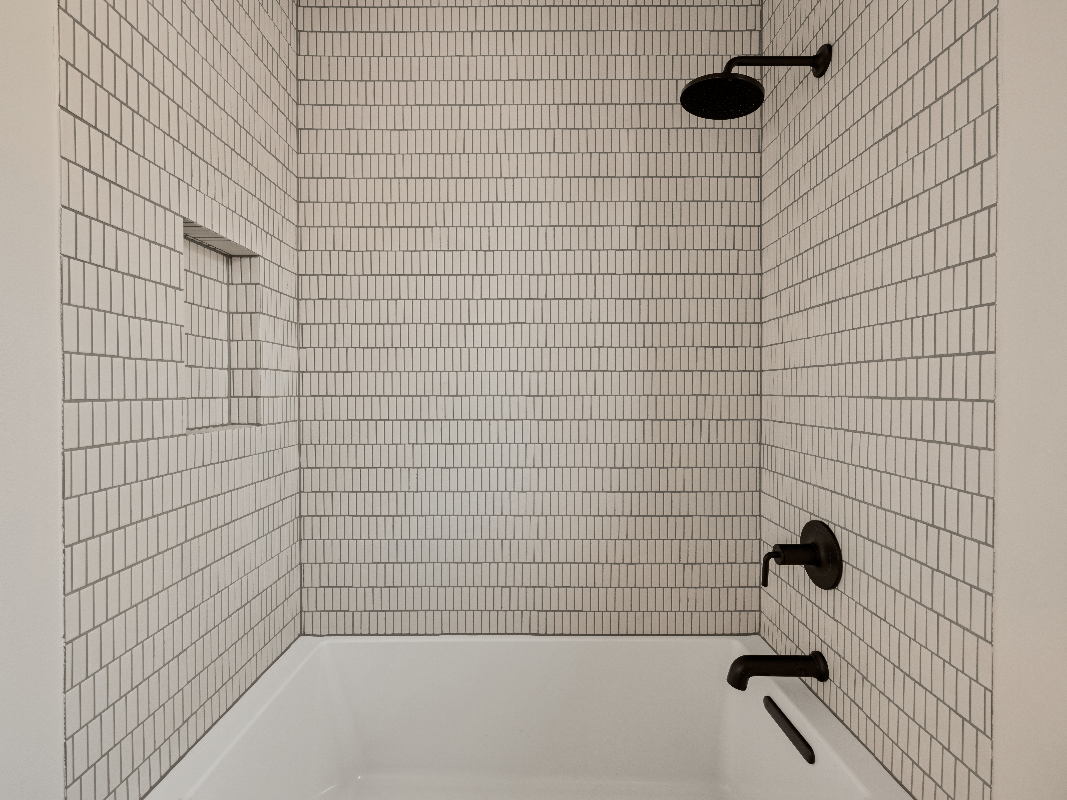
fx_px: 493
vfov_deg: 78.1
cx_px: 534
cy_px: 400
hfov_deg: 94.5
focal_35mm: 16
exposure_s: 6.5
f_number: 13
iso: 320
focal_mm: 20
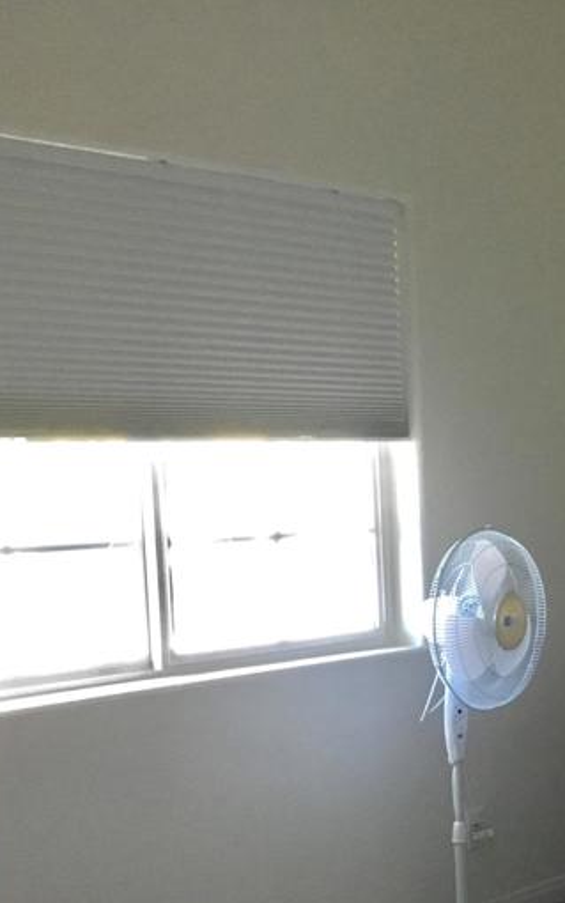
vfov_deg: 30.6
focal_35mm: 66
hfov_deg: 18.4
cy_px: 664
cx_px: 723
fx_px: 1625
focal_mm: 3.3
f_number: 2.4
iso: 125
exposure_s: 1/30
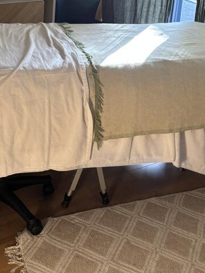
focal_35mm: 56
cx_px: 123
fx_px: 442
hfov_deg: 26.1
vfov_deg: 32.4
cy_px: 22
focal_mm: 5.96
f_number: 1.6
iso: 125
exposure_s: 1/98
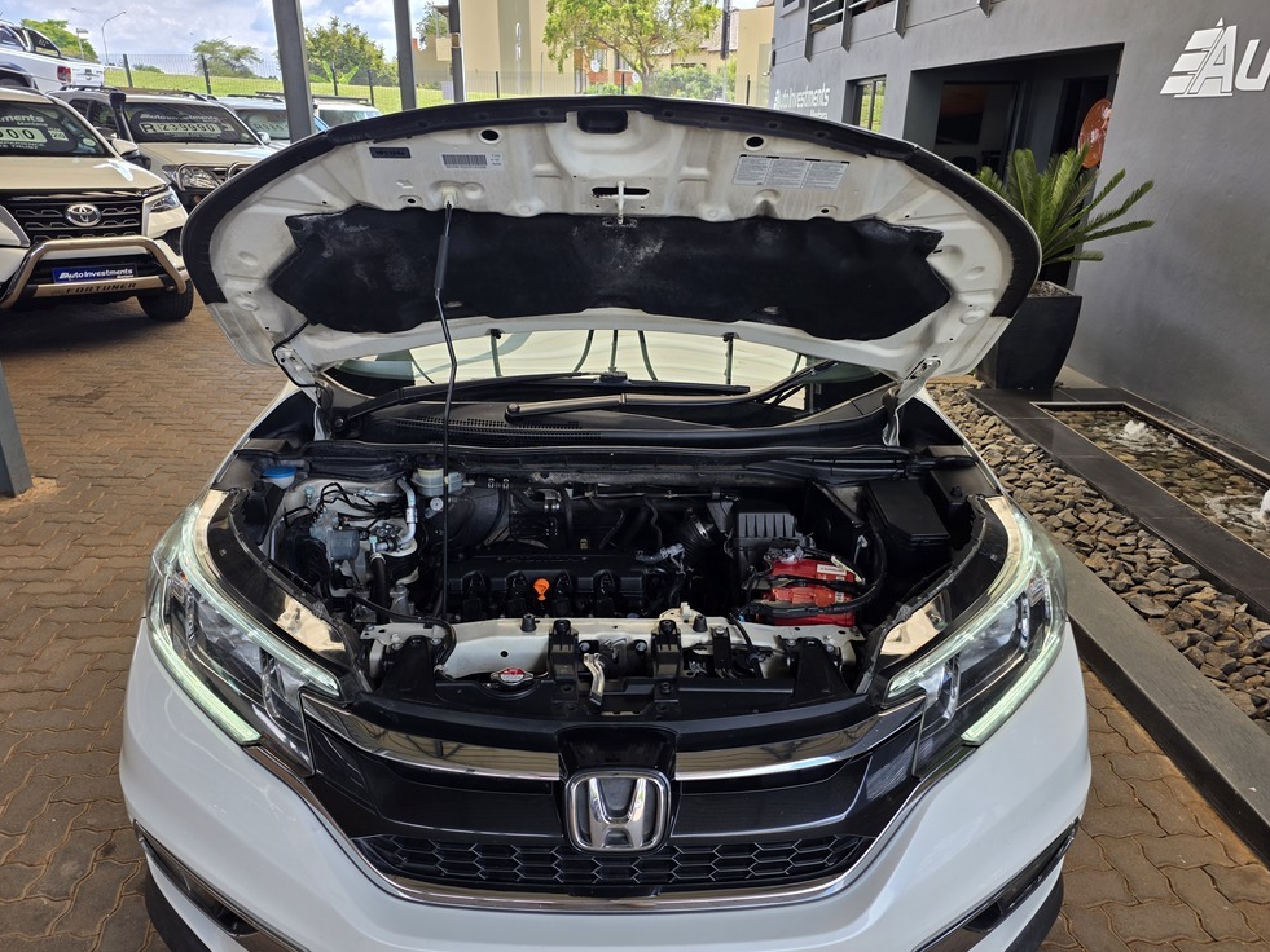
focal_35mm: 24
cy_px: 472
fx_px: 881
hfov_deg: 71.6
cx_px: 630
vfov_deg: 56.8
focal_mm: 6.25
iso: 32
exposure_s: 1/359
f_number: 1.7
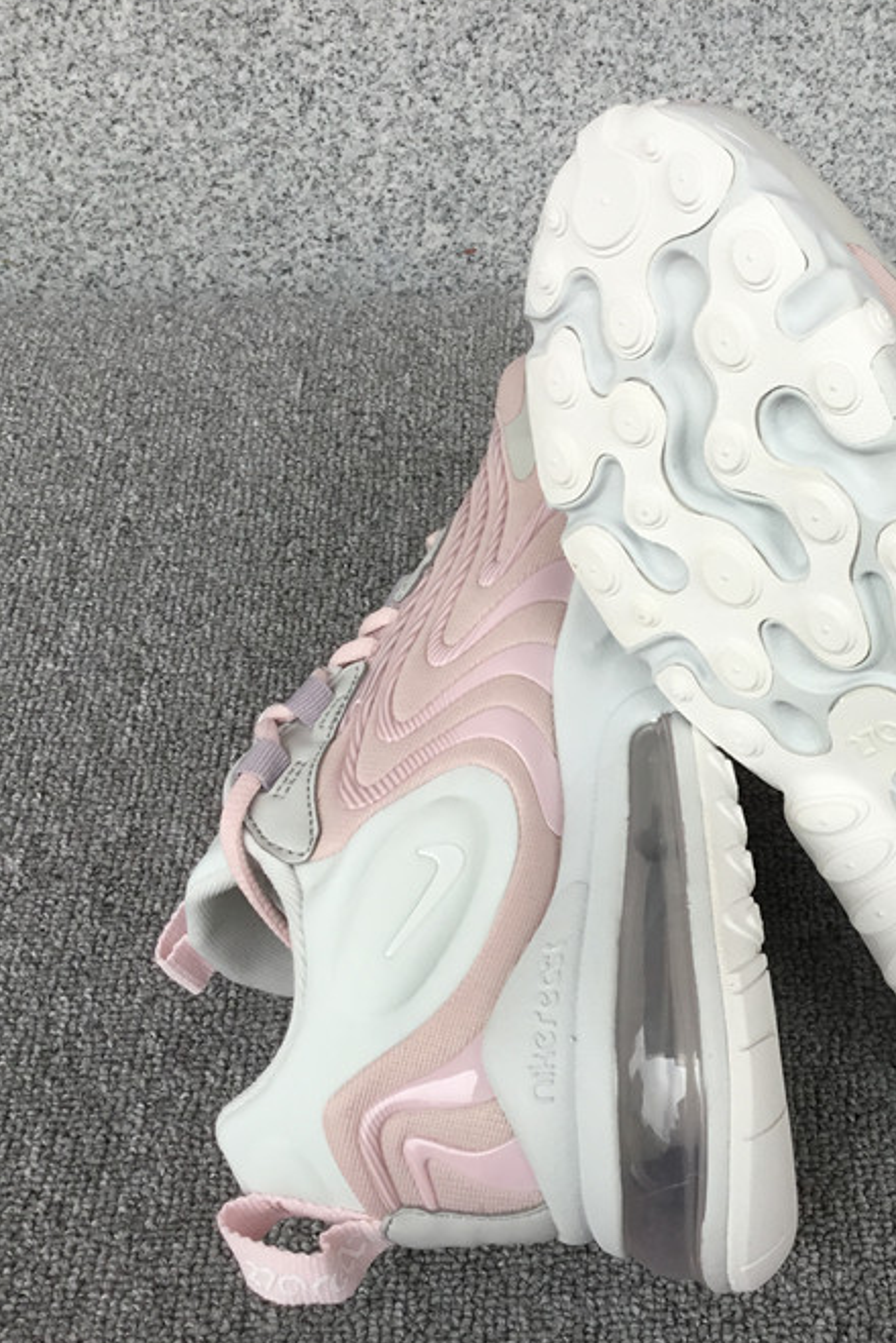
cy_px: 674
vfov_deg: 44.5
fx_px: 1641
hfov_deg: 29.7
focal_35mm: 44
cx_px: 737
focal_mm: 3.3
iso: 25
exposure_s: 1/100
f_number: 2.4
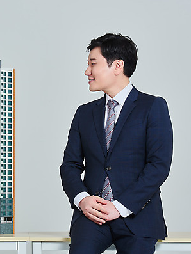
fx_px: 1088
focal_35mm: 148
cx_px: 17
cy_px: 127
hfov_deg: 10.0
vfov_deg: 13.3
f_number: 14
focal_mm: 102
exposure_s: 1/125
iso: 100
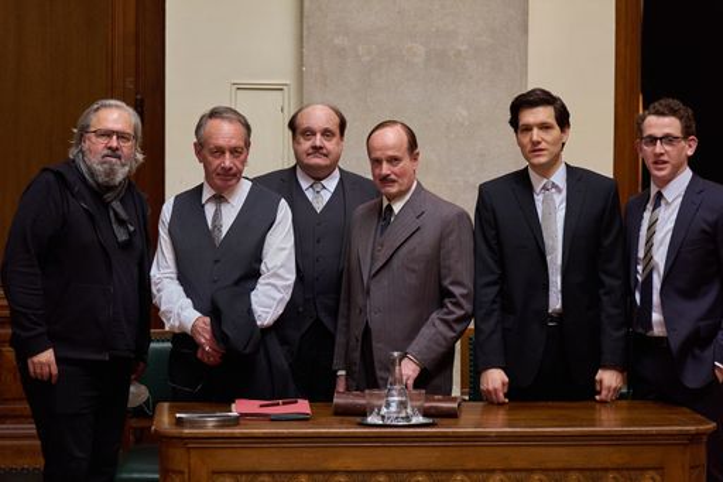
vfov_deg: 15.2
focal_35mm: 90
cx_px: 362
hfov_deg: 22.6
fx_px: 1807
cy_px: 241
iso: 12500
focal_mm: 90
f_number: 3.2
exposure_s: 1/200
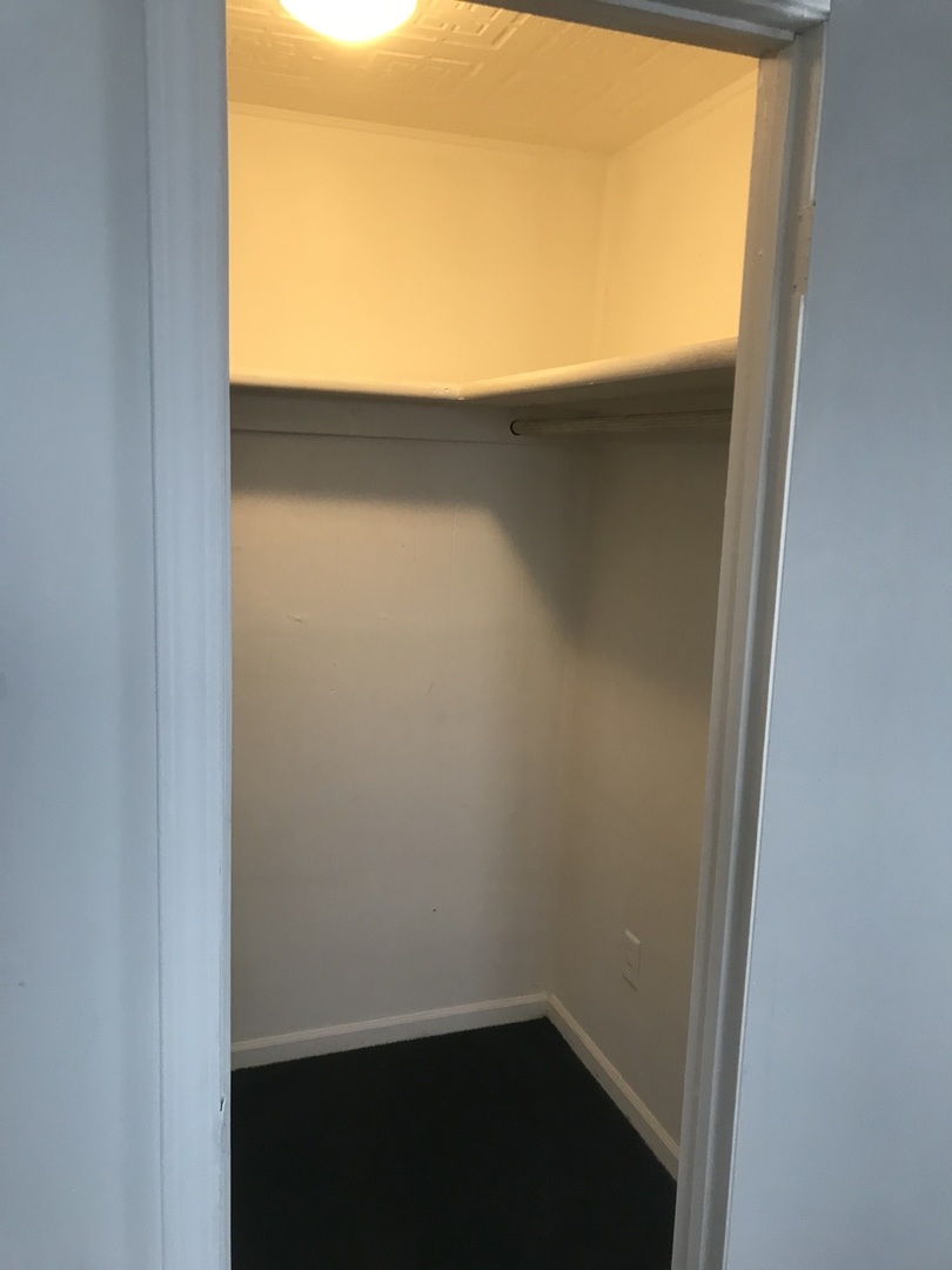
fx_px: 1027
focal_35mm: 28
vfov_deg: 63.4
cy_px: 635
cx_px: 476
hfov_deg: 49.7
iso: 32
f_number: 1.8
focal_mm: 3.99
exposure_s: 1/30
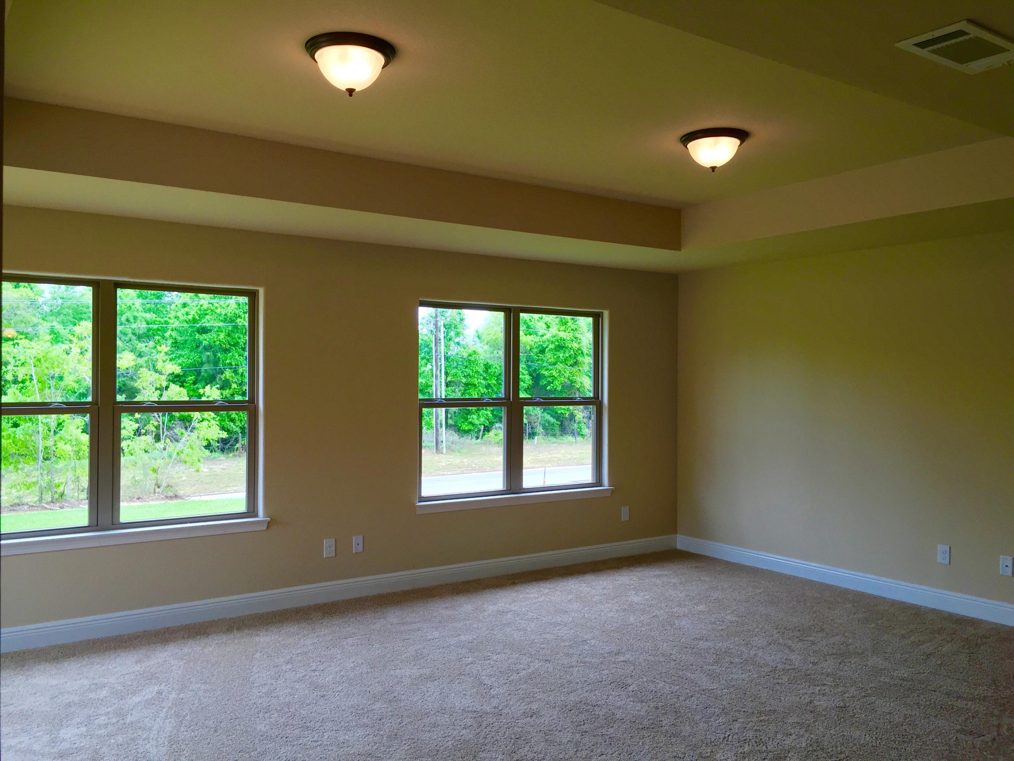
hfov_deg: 61.7
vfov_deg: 48.2
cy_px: 380
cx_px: 507
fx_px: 849
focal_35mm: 29
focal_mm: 4.15
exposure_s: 1/120
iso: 50
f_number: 2.2
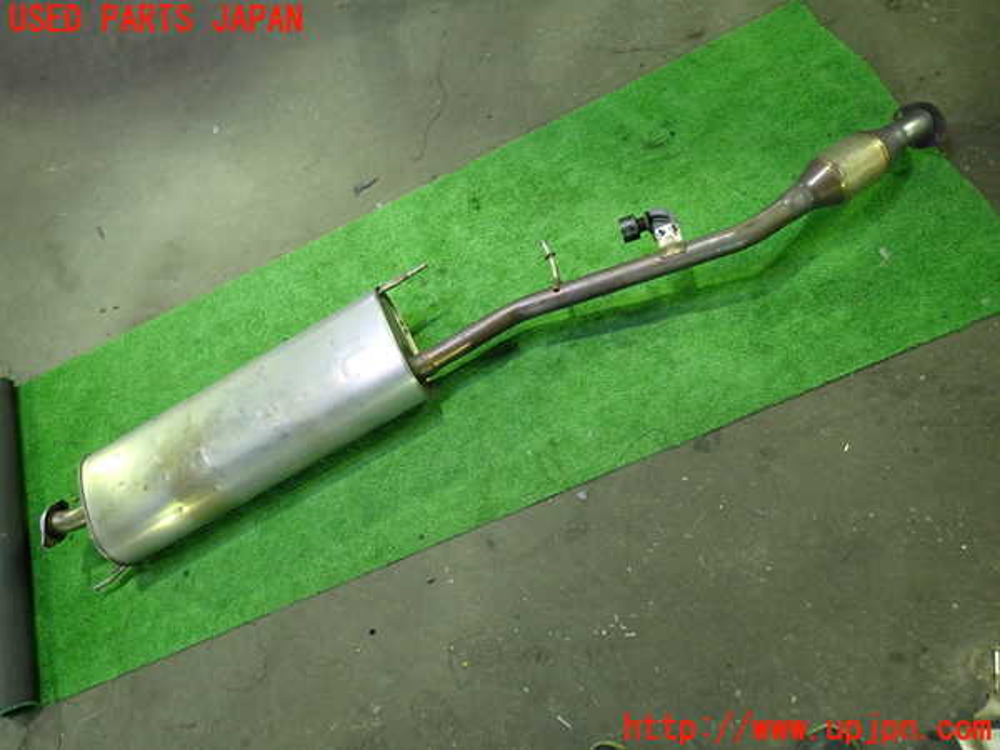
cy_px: 375
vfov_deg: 54.9
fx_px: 722
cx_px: 500
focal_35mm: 25
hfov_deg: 69.4
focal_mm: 4.5
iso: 500
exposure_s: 1/30
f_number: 2
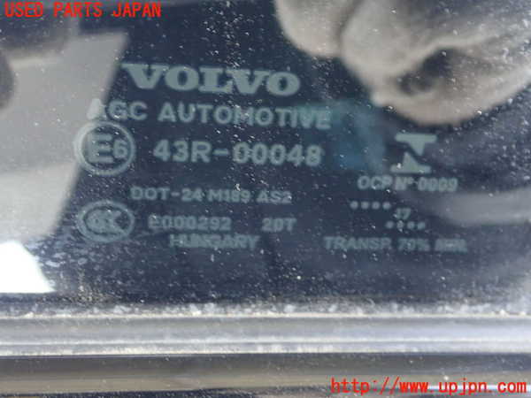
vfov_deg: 31.5
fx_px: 706
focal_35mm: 46
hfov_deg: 41.2
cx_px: 266
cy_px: 199
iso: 1000
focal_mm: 8.41
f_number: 3.1
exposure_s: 1/13
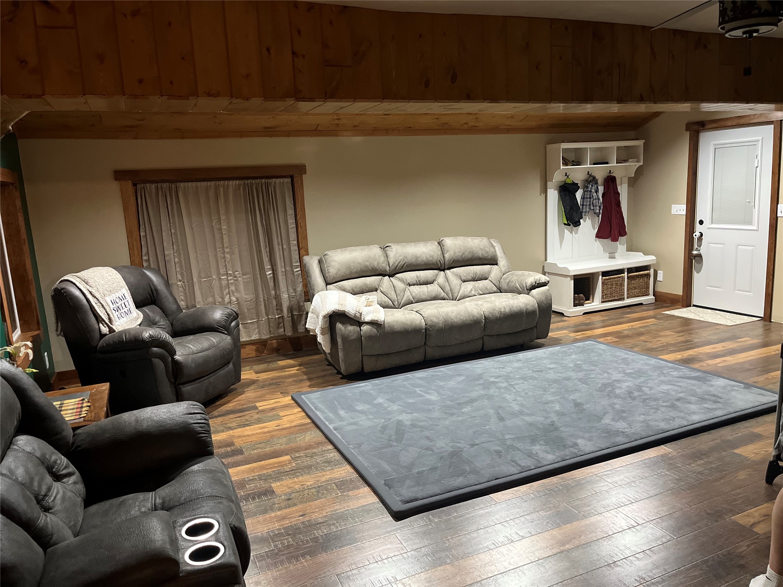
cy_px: 294
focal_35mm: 26
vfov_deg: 53.1
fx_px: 588
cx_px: 392
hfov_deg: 67.3
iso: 640
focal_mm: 5.1
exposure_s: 1/40
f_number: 1.6
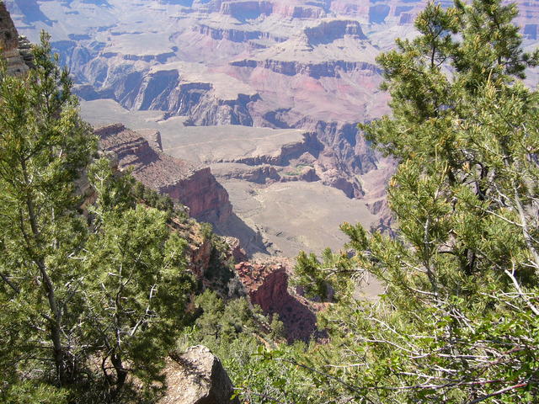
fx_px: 545
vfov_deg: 40.7
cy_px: 202
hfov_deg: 52.6
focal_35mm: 35
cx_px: 270
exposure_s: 1/80
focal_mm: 5.8
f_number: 8
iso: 50
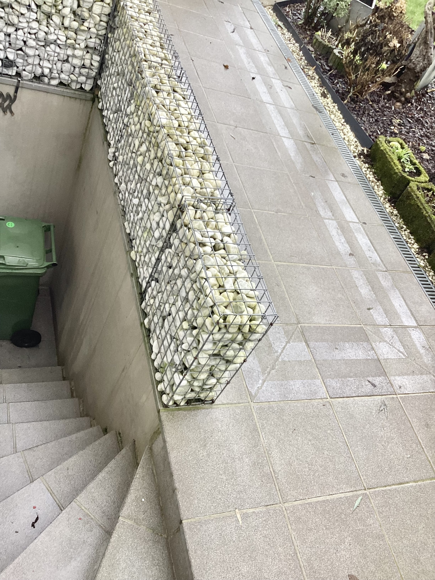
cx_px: 218
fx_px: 519
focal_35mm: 31
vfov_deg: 58.4
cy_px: 290
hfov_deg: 45.4
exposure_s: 1/60
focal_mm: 3.3
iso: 80
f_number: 2.4
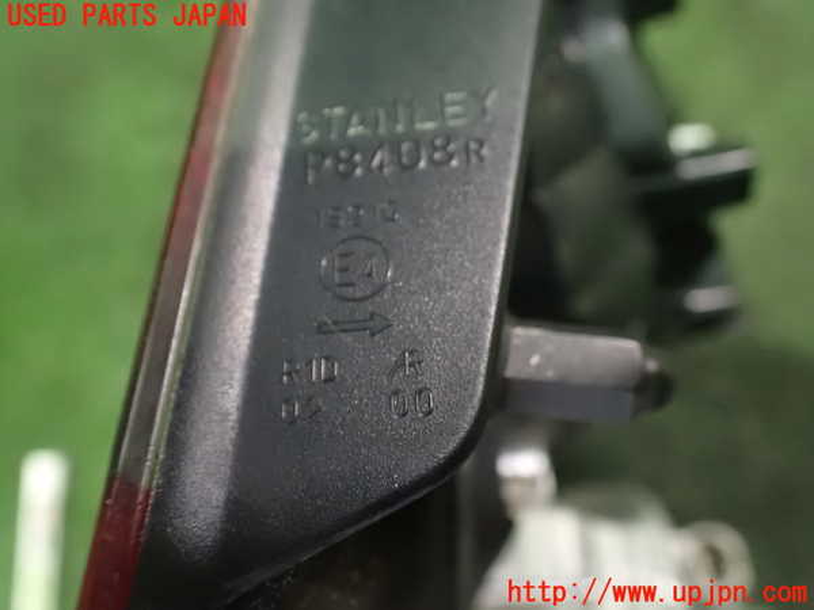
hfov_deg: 60.0
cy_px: 305
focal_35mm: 30
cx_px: 407
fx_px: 705
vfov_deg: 46.8
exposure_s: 1/30
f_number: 2.3
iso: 1600
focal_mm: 5.4
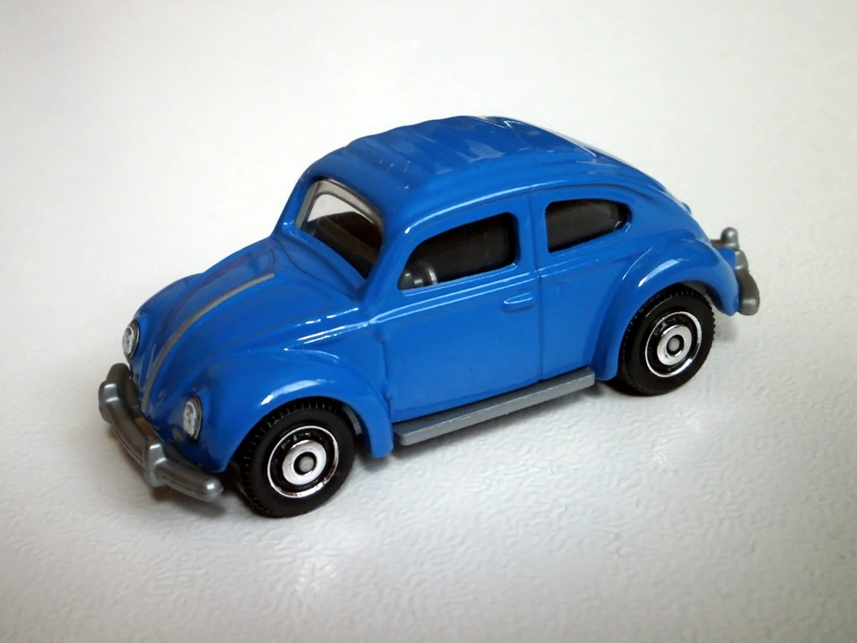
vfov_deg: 30.9
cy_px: 322
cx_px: 428
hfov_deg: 40.4
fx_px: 1164
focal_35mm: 47
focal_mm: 8.3
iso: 200
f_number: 3.4
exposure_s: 1/80
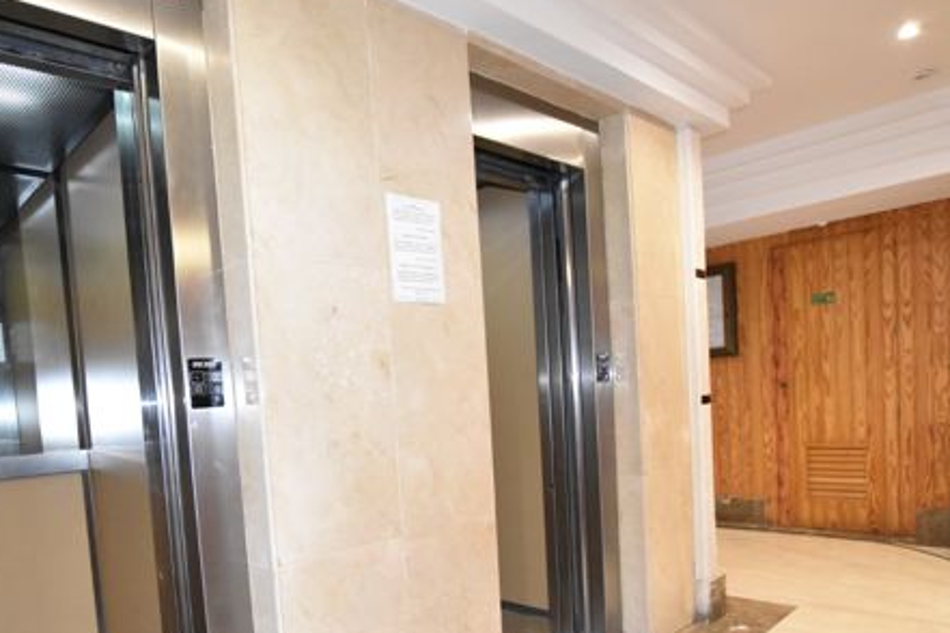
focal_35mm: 24
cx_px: 365
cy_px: 448
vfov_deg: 51.6
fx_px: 633
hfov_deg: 72.7
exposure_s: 1/200
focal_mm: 10
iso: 3600
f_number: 3.5
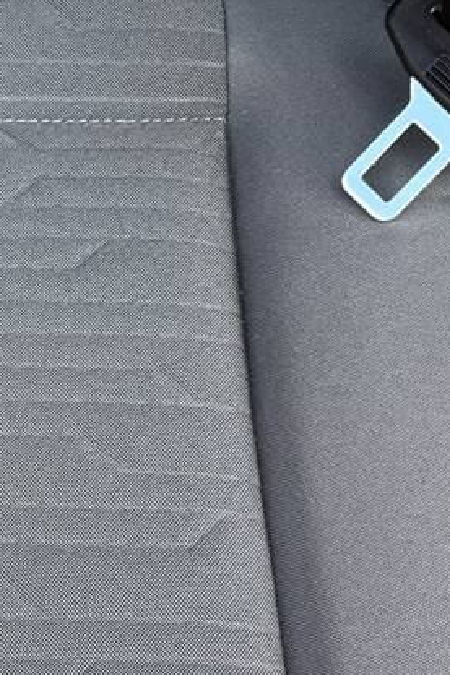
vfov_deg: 19.6
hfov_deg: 12.5
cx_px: -229
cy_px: 435
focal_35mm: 104
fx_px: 1951
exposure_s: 1/224
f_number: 1.6
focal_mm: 5.1
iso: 40
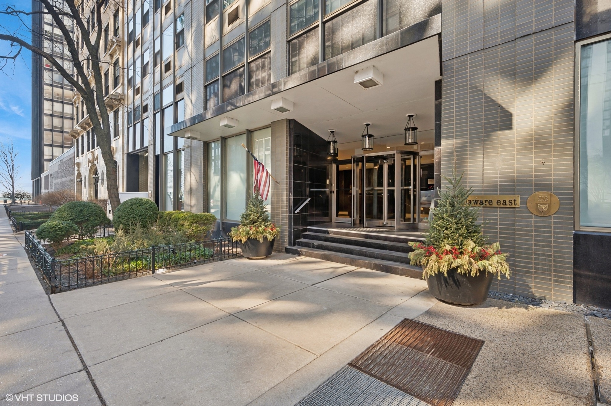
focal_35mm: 16
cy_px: 203
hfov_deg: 95.0
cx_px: 306
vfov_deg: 72.0
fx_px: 280
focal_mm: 16.5
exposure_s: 1/13
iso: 100
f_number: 11
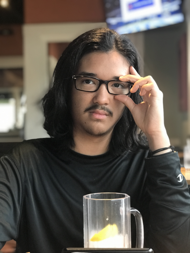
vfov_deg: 33.8
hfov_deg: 25.7
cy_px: 126
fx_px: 417
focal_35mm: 57
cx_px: 95
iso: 400
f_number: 2.8
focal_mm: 6.6
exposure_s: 1/60
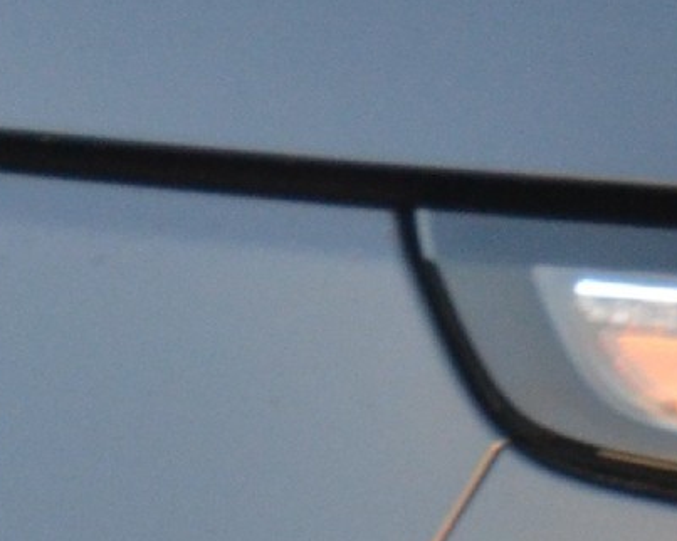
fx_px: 14319
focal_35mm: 715
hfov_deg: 2.7
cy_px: 1277
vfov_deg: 2.2
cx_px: 1456
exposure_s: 1/100
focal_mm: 82
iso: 1600
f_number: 5
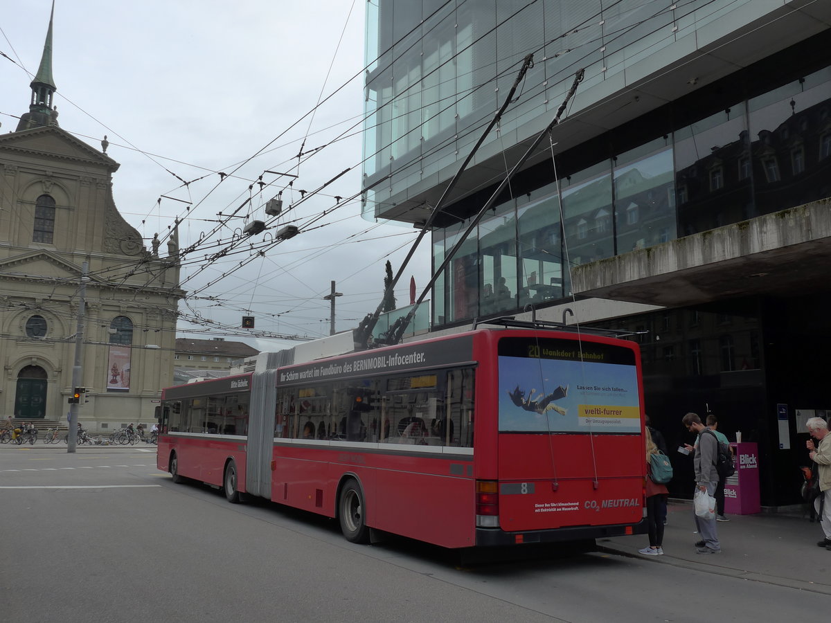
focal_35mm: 31
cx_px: 416
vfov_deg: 45.4
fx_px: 744
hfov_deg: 58.4
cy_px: 312
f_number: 4.5
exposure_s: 1/800
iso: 160
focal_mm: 6.5
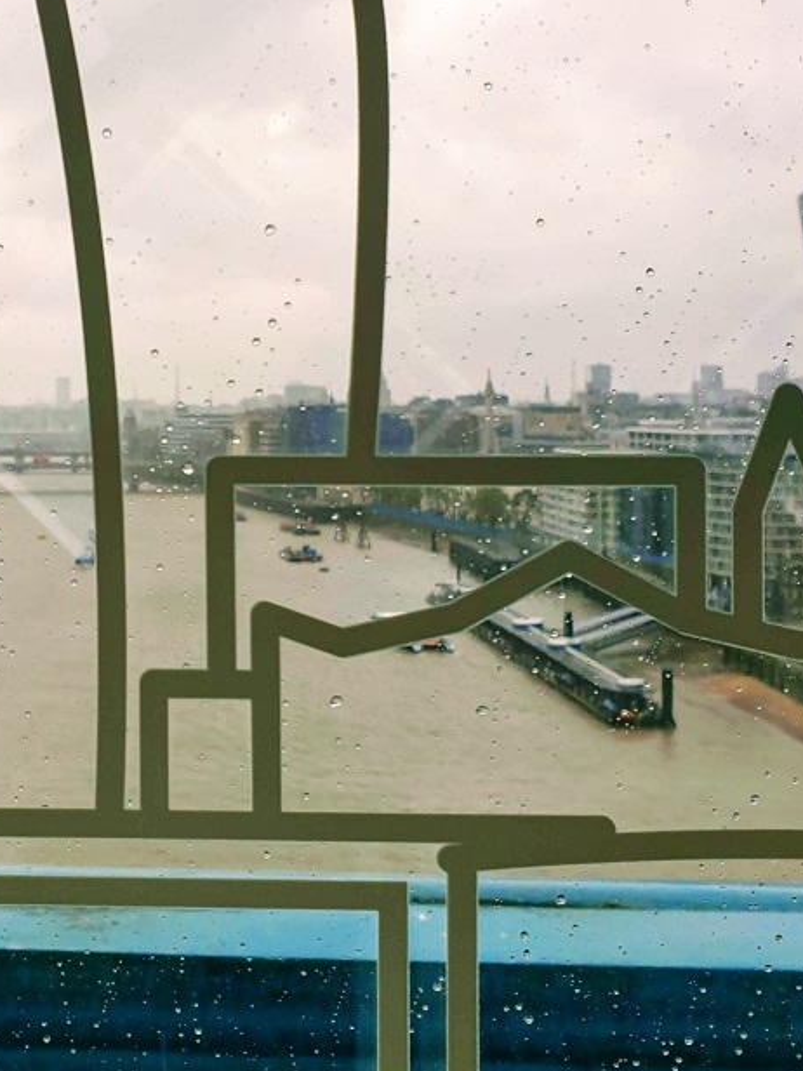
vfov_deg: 41.8
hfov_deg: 31.2
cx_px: 143
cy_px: 398
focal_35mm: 45
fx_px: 1392
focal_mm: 4.3
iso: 50
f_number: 2.4
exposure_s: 1/198
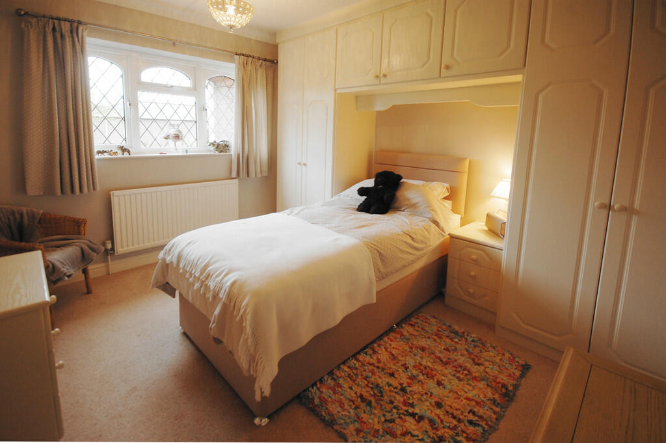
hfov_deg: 100.4
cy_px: 222
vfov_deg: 77.2
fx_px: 277
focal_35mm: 15
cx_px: 333
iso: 200
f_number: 4
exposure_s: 1/25
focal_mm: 10
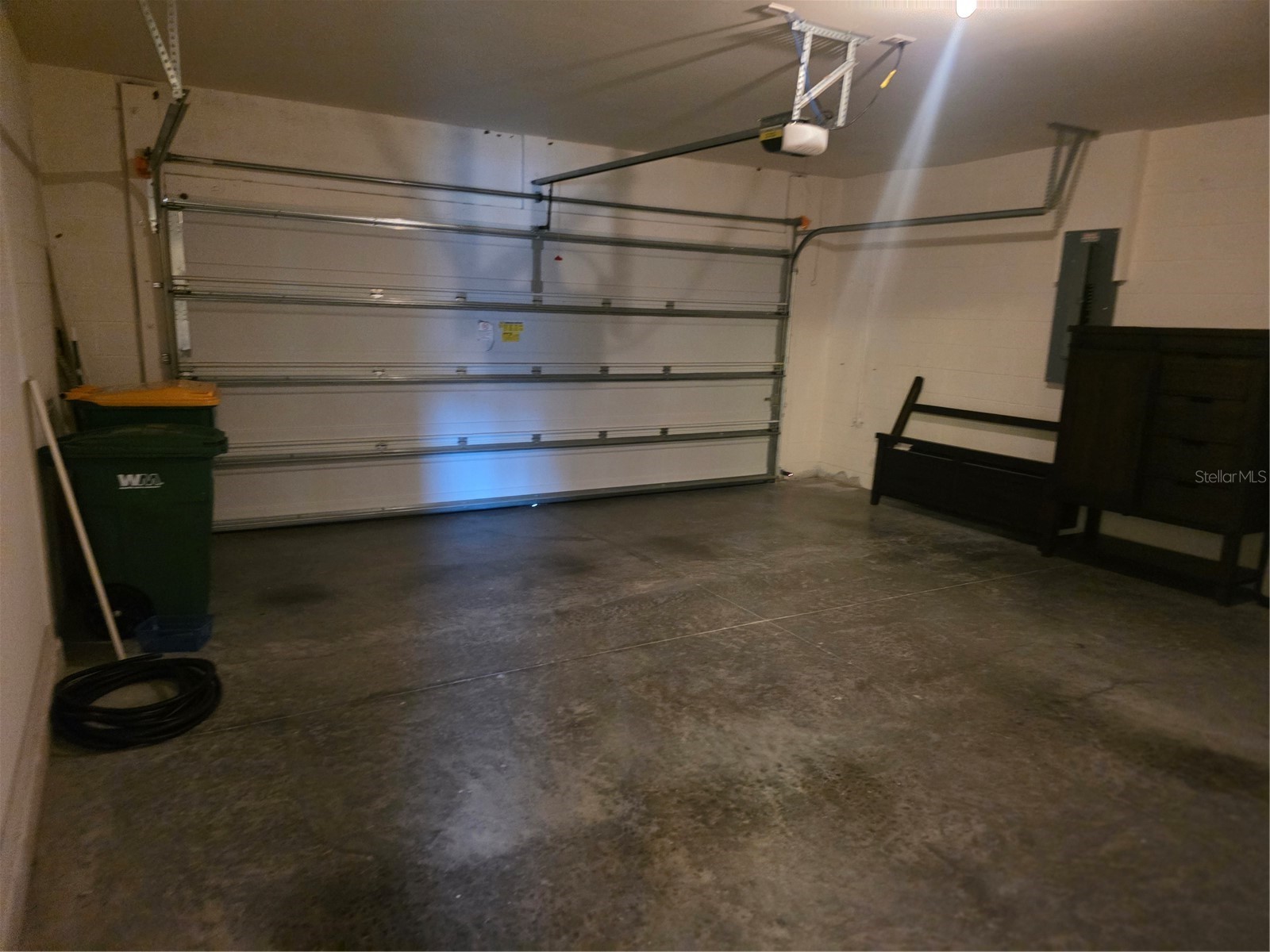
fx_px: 844
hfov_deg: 73.9
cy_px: 476
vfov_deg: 58.9
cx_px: 635
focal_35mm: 23
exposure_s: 1/40
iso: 1600
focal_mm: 6.3
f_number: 1.7
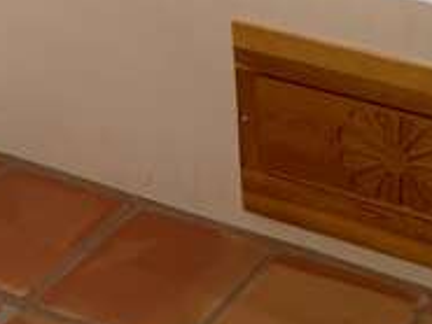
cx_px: 468
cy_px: -135
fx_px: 1199
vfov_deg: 14.5
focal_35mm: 96
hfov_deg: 19.6
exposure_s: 1/60
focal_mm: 4.25
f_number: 1.8
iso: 64
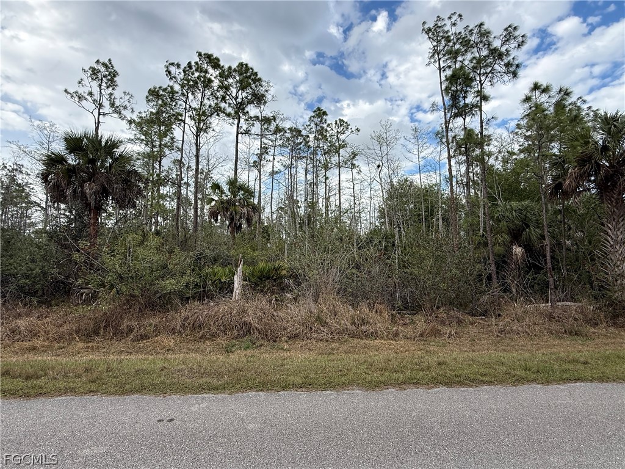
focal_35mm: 14
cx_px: 312
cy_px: 234
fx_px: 253
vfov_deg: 85.7
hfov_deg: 102.1
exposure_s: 1/888
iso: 50
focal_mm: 2.22
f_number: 2.2
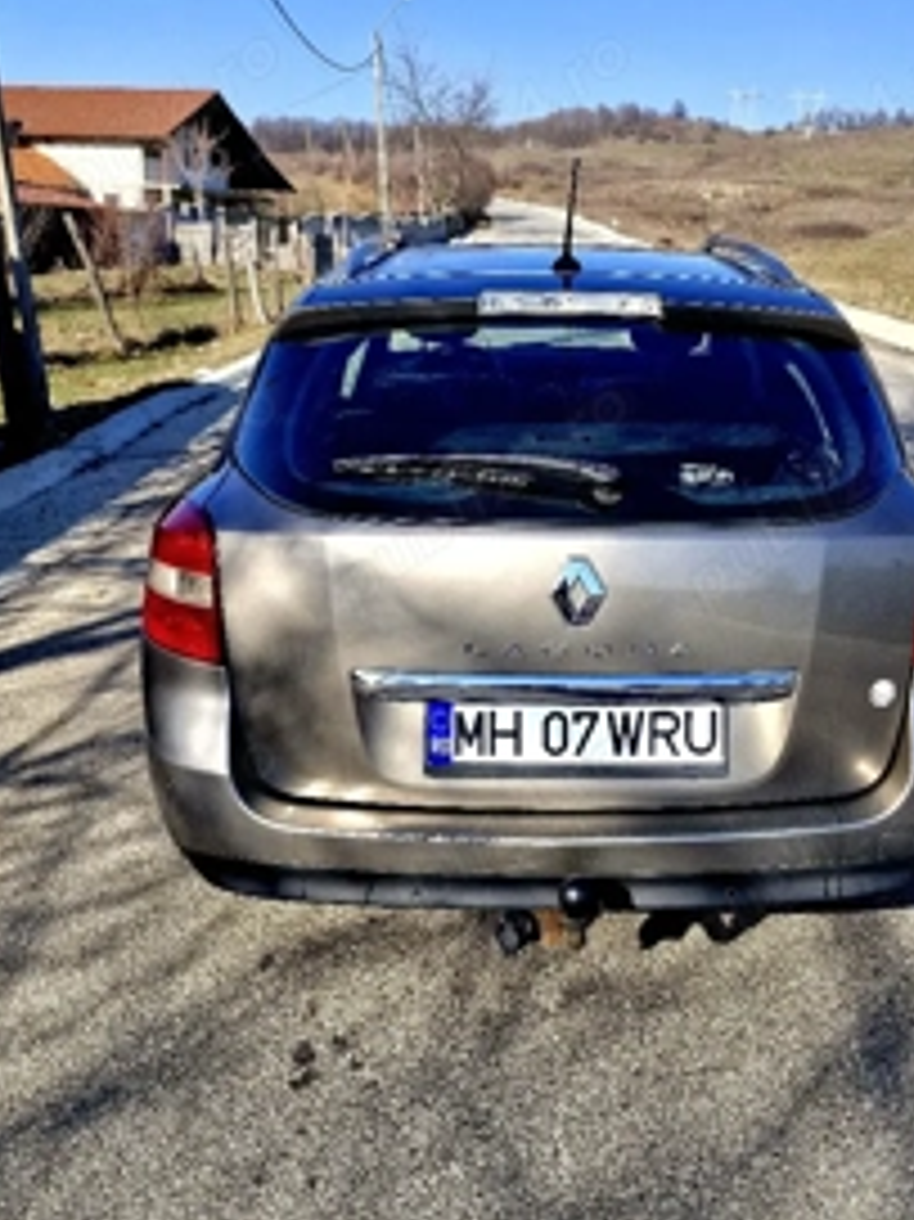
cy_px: 549
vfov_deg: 53.9
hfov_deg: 41.5
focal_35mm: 34
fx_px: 1198
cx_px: 572
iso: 50
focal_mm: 5.54
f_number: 1.8
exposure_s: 1/1429
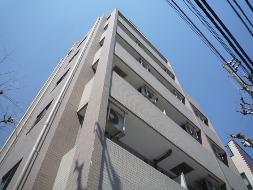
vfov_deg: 54.9
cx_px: 126
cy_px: 95
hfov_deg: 69.4
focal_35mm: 25
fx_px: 183
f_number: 4
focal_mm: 4.4
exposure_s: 1/800
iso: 100
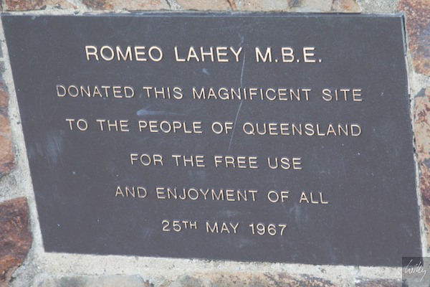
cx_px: 215
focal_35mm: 128
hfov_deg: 16.1
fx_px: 1523
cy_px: 144
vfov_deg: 10.8
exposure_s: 1/100
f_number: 5
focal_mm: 85
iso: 320
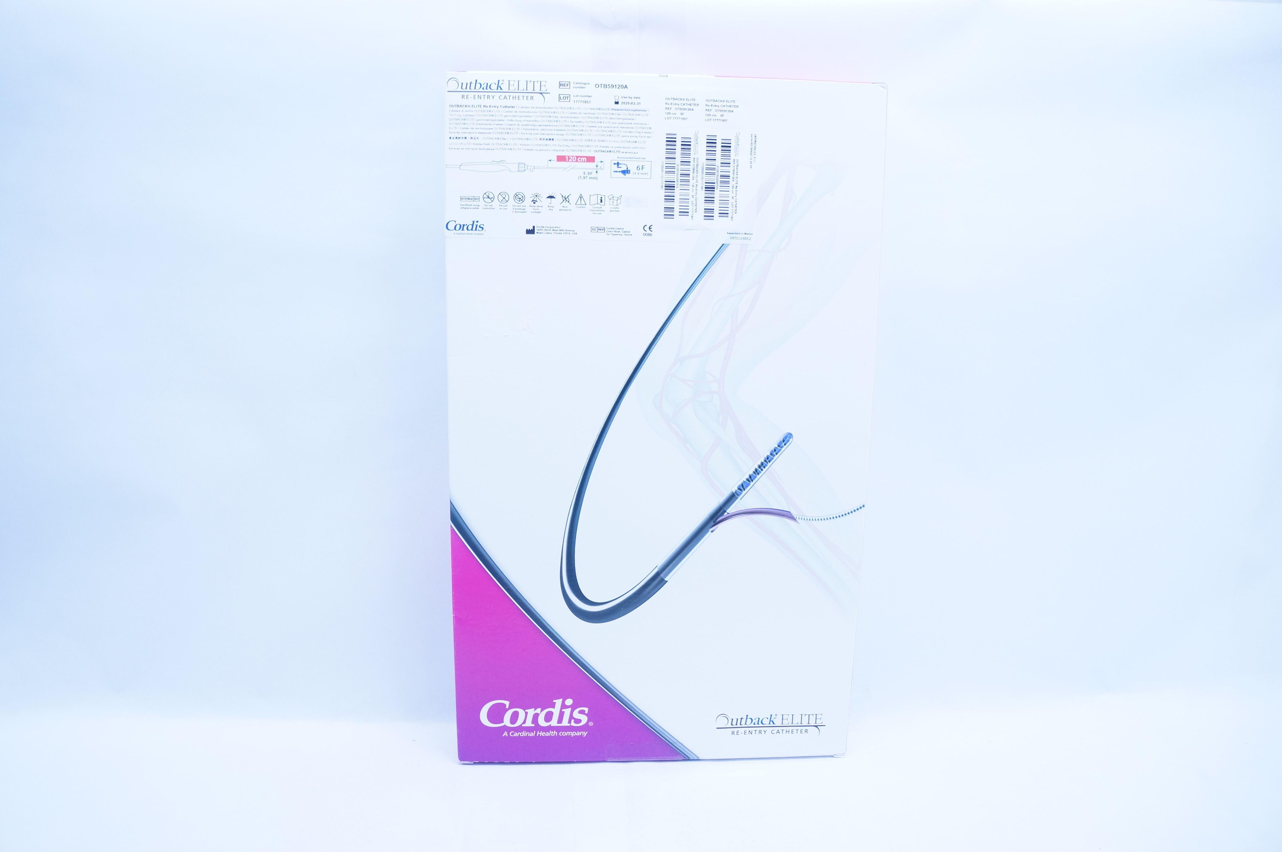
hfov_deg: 67.4
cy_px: 426
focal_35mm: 27
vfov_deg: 47.8
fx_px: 960
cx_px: 641
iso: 800
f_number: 4.5
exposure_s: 1/200
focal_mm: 18
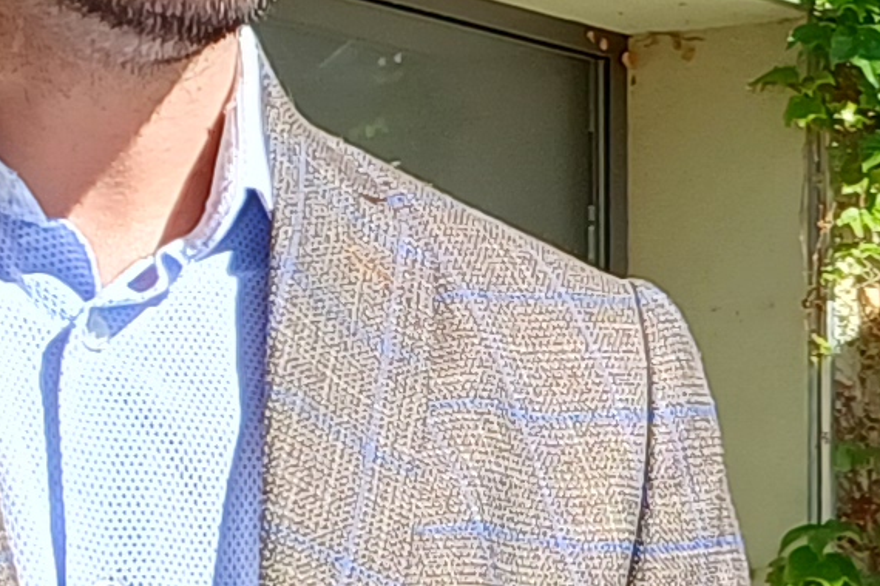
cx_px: 1258
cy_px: 1100
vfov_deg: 7.9
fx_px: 4106
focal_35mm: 168
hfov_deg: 11.8
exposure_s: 1/308
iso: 20
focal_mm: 5.06
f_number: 1.8
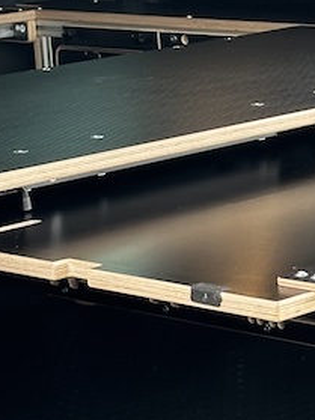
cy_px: 161
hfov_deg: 8.3
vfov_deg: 11.2
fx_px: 2137
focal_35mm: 176
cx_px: 380
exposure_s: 1/402
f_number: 1.78
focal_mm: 6.86
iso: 64
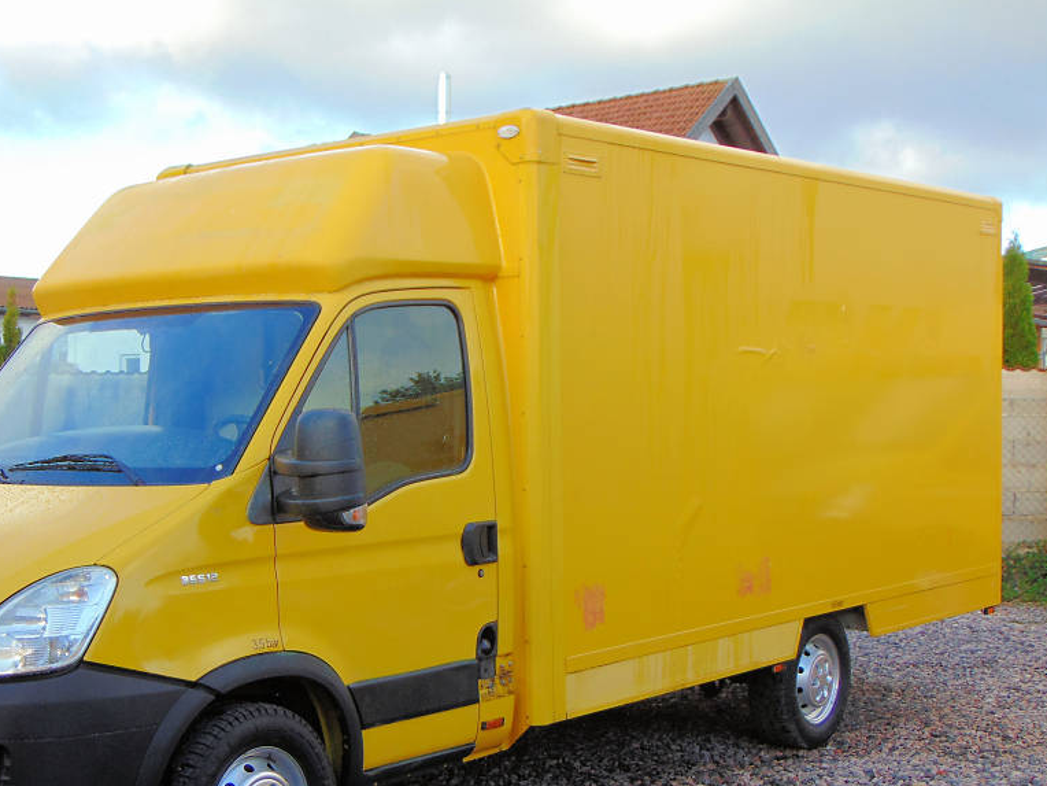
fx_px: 1664
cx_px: 382
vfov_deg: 26.4
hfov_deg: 34.7
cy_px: 512
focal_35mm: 55
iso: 80
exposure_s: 1/250
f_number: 3.3
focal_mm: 7.6
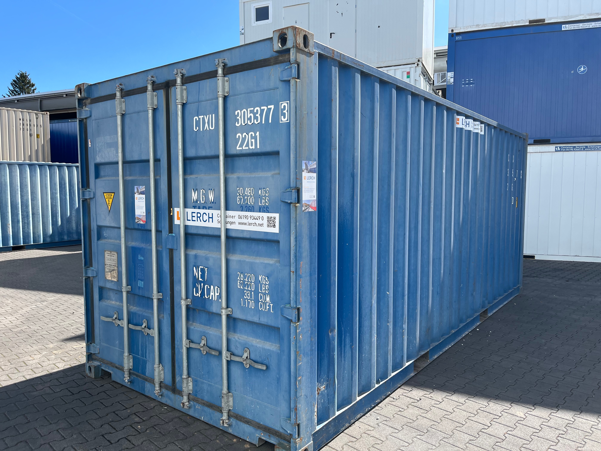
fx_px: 451
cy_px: 226
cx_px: 300
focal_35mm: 26
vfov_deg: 53.1
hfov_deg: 67.3
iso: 50
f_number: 1.6
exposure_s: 1/1695
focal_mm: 5.1
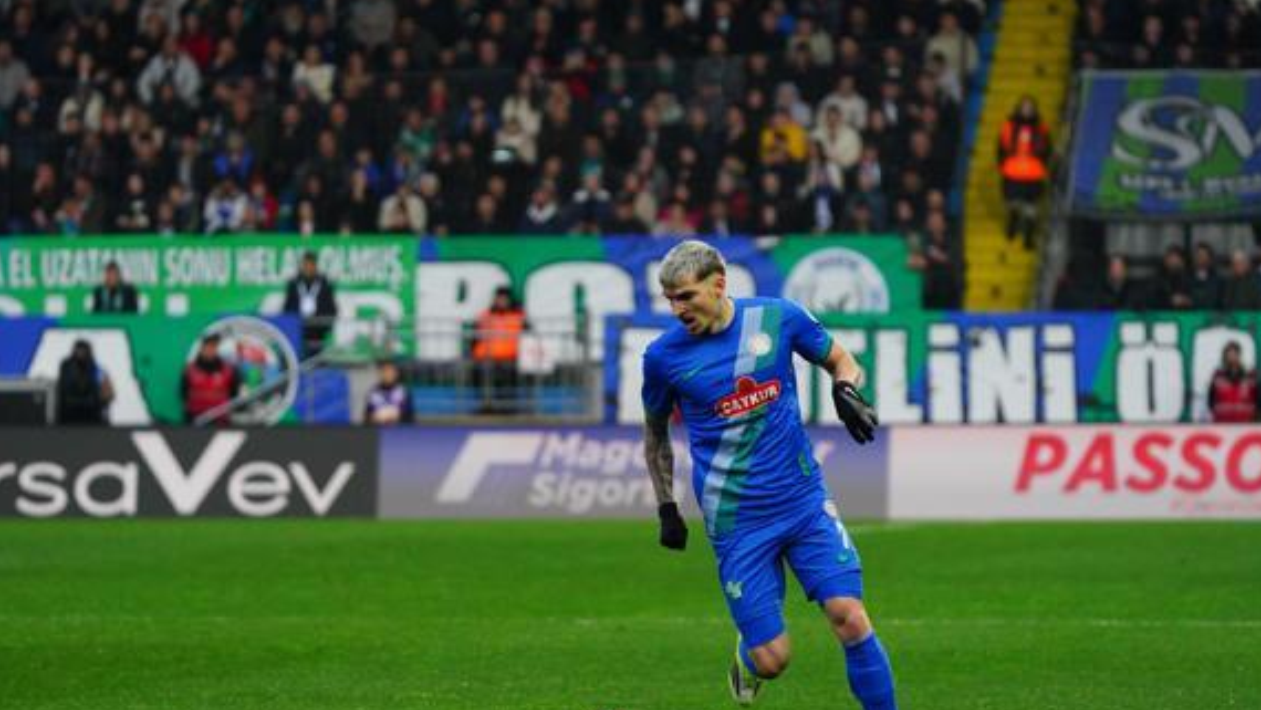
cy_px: 434
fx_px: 11071
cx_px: 605
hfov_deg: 6.5
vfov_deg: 3.7
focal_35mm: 331
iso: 5000
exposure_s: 1/1500
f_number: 5.6
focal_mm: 293
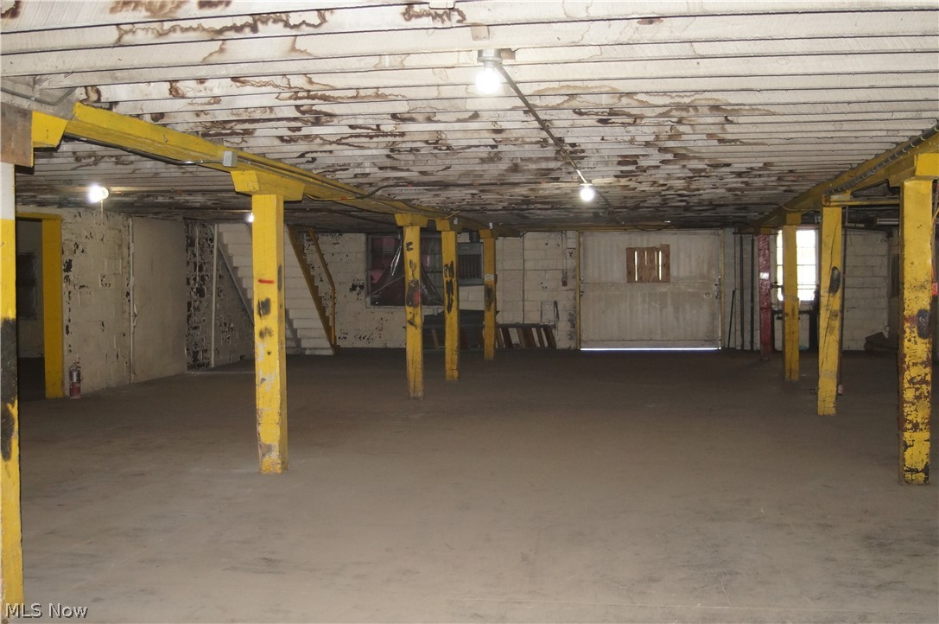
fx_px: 1094
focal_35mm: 42
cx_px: 470
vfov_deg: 31.8
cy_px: 312
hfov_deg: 46.4
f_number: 3.5
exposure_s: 1/60
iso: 800
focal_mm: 28
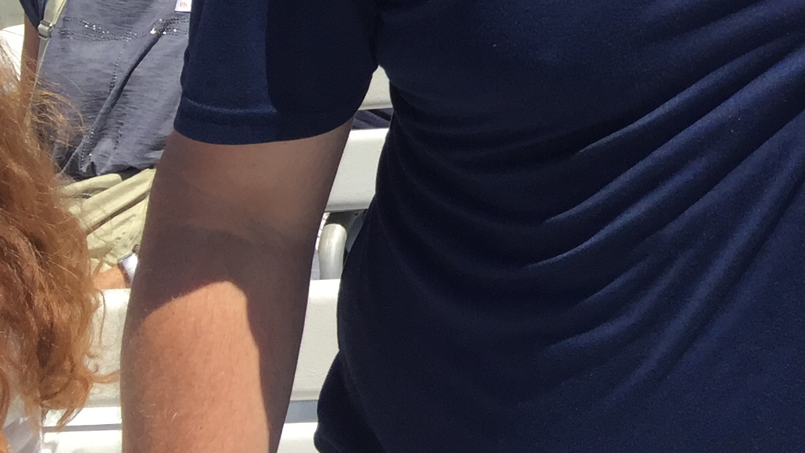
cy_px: -321
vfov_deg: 12.9
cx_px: 1010
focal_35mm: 86
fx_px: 1836
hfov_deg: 22.4
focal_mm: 4.15
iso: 32
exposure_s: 1/1647
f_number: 2.2
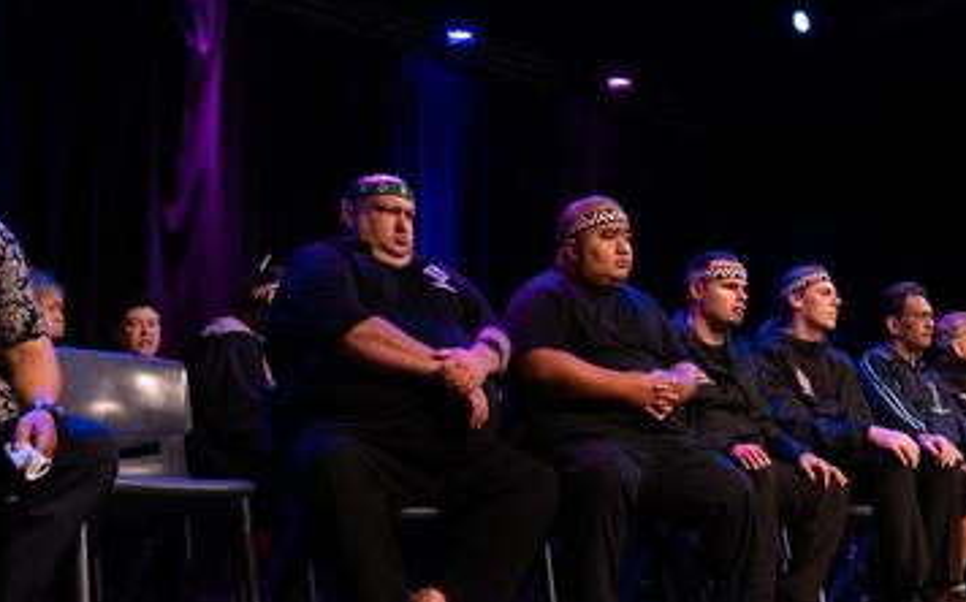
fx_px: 1447
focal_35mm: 55
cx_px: 706
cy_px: 370
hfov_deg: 36.2
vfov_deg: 23.5
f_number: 4
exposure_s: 1/250
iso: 1600
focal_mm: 24
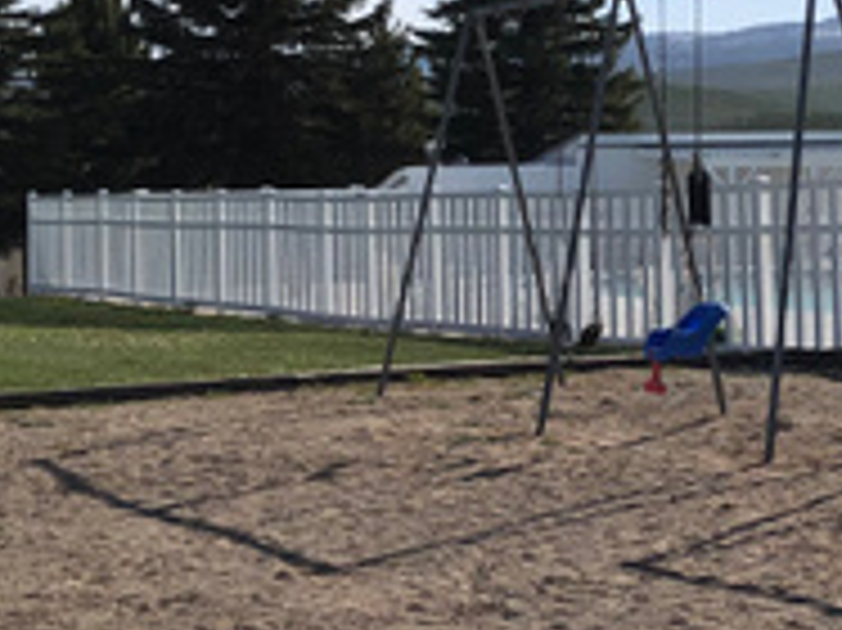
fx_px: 2334
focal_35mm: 96
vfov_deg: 15.3
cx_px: 756
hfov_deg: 20.1
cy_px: 153
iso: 20
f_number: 1.8
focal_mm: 3.99
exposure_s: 1/3690
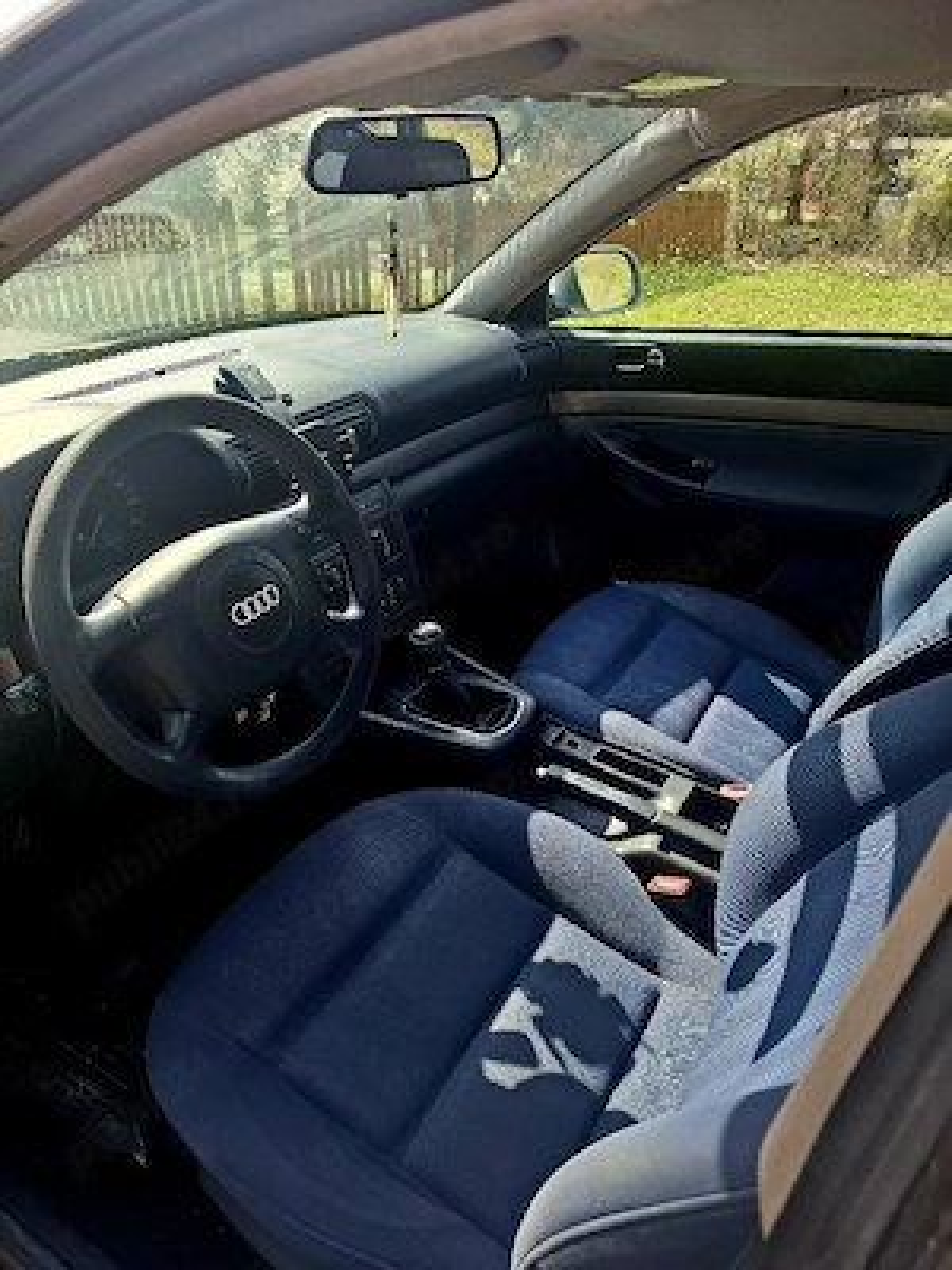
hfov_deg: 58.9
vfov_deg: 73.9
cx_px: 476
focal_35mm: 23
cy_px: 635
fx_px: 843
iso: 50
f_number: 1.8
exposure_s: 1/476
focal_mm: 5.54
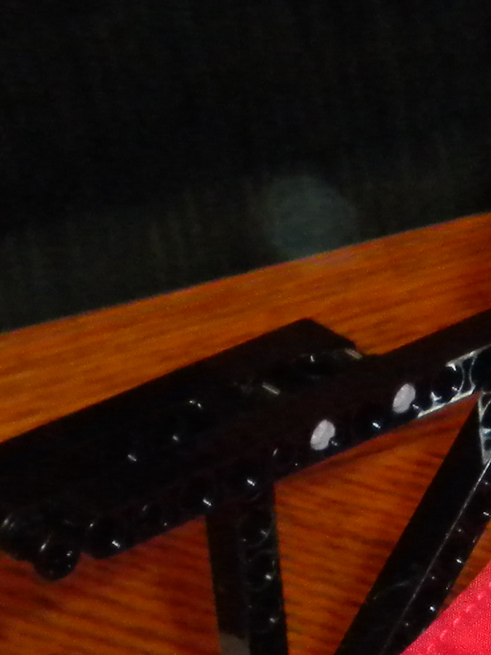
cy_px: 856
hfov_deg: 9.3
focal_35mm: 159
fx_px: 3008
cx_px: 514
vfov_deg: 12.1
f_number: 3.5
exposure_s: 1/30
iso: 400
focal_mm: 6.6
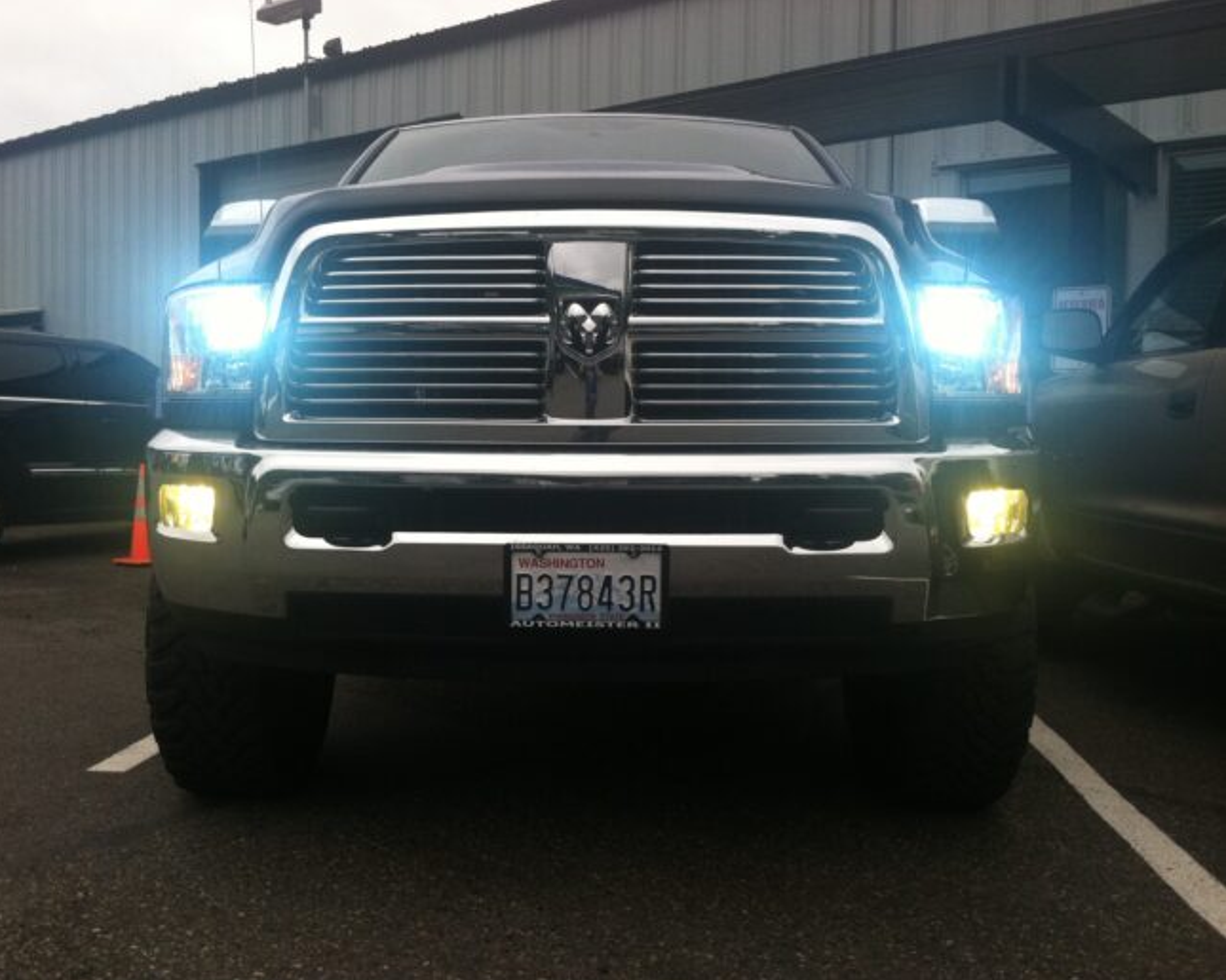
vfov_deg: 40.1
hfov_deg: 49.0
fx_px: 1343
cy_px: 495
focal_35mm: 37
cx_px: 563
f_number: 2.8
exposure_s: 1/556
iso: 80
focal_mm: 3.85
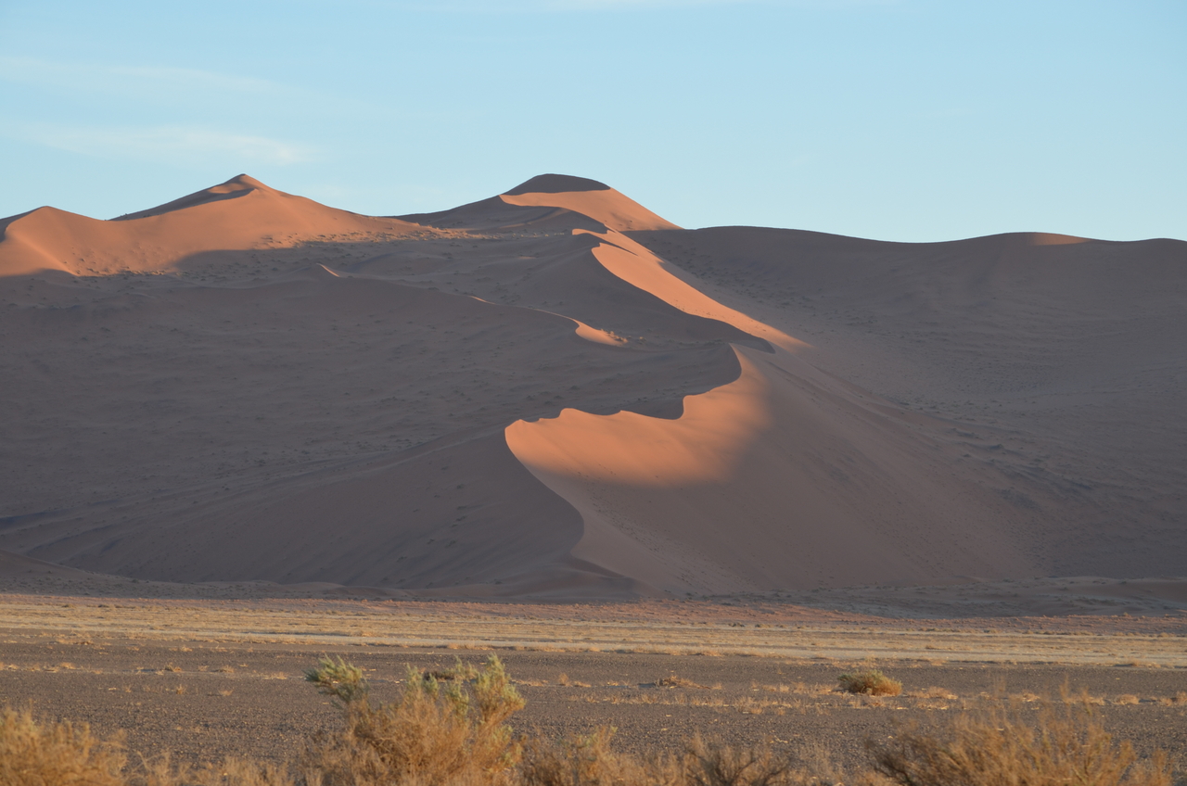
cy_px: 393
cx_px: 594
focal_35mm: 147
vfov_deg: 9.3
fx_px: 4837
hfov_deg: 14.0
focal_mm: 98
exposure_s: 1/200
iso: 200
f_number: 7.1
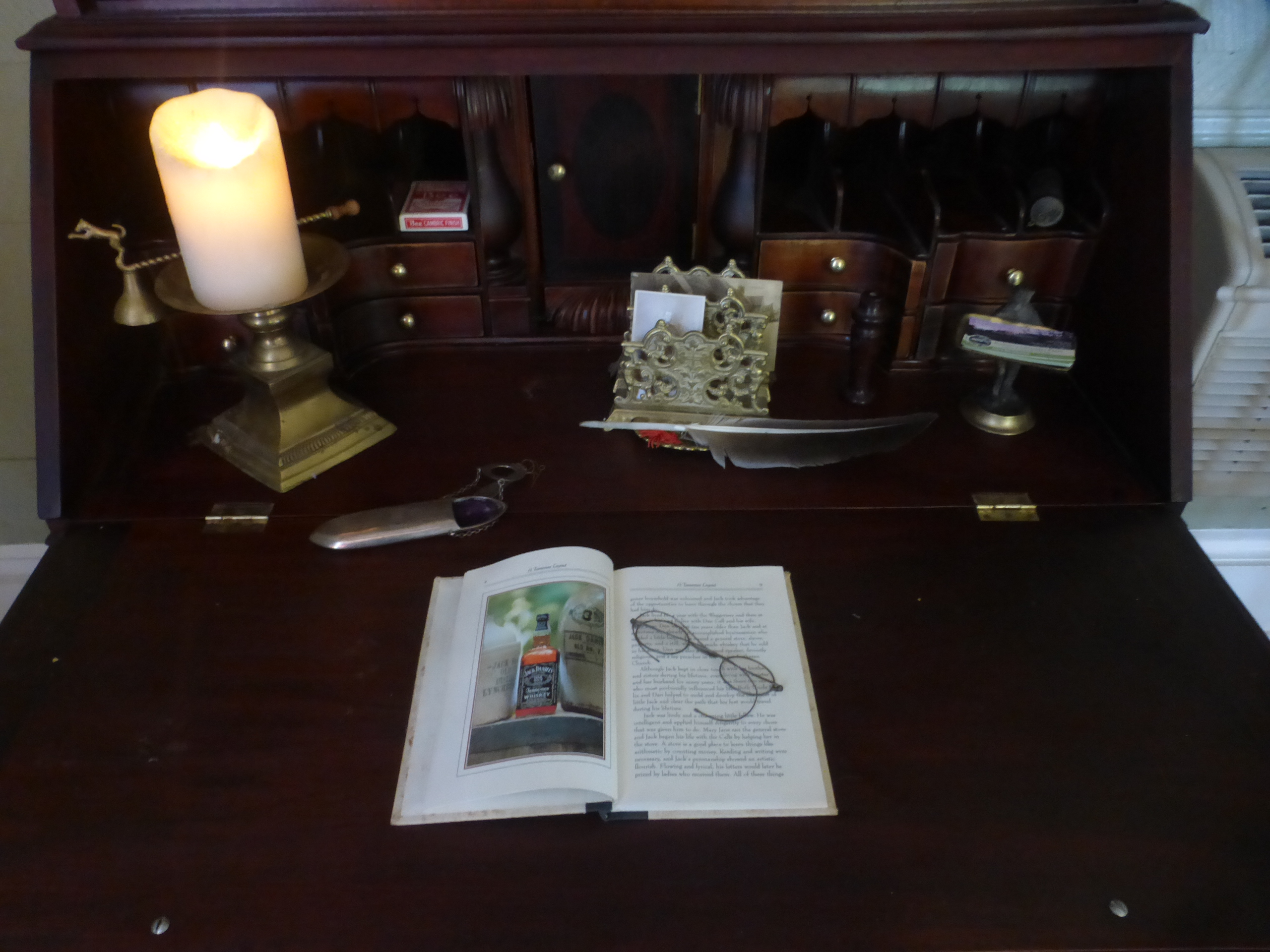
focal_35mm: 24
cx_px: 635
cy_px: 476
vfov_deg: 56.8
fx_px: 881
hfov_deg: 71.6
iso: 500
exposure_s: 1/4
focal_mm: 4.3
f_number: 3.3
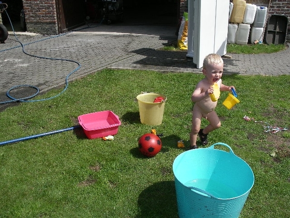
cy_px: 109
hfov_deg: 50.1
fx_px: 310
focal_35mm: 37
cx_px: 145
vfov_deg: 38.7
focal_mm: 7.8
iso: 80
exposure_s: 1/1000
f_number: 3.2
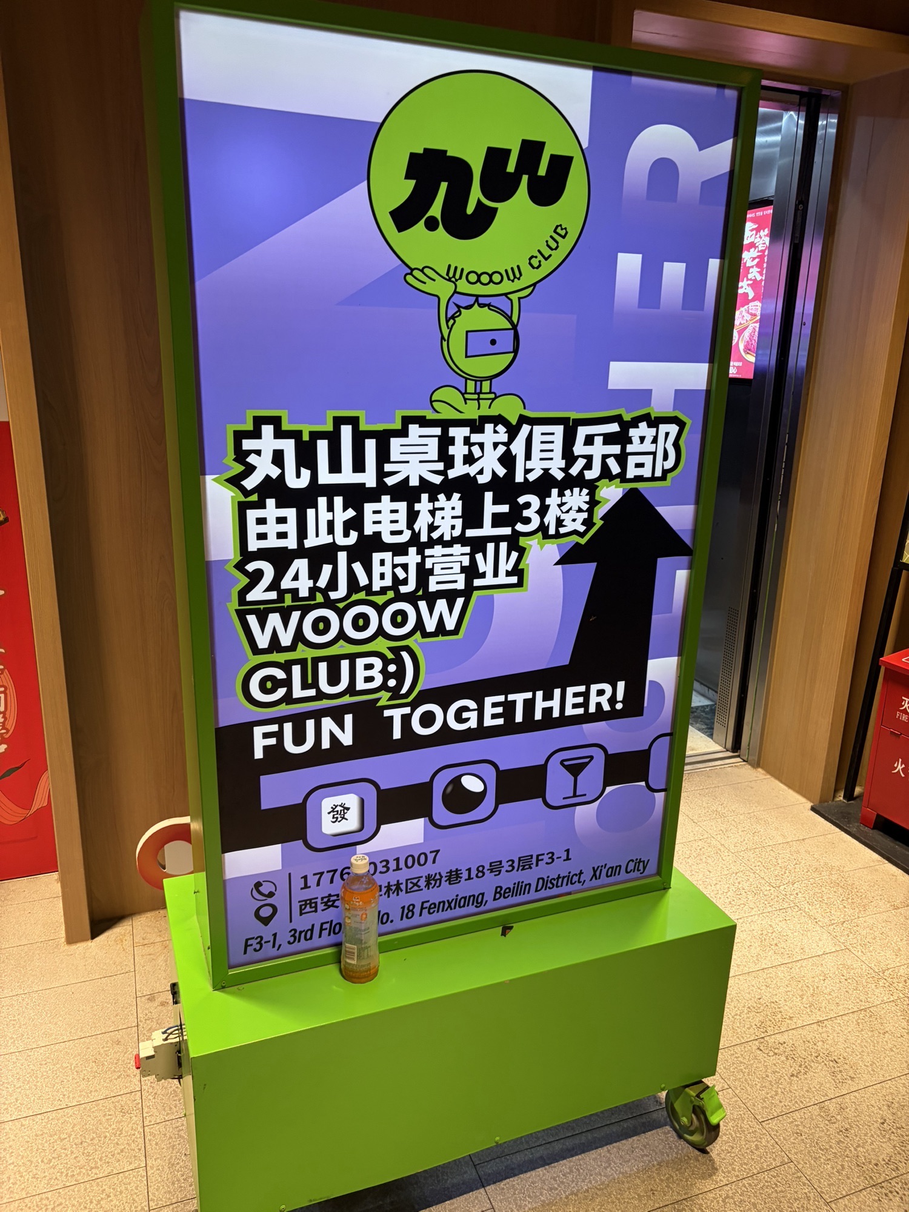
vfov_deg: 67.3
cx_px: 454
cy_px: 606
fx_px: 910
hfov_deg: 53.1
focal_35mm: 26
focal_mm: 5.96
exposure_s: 1/50
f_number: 1.6
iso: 125
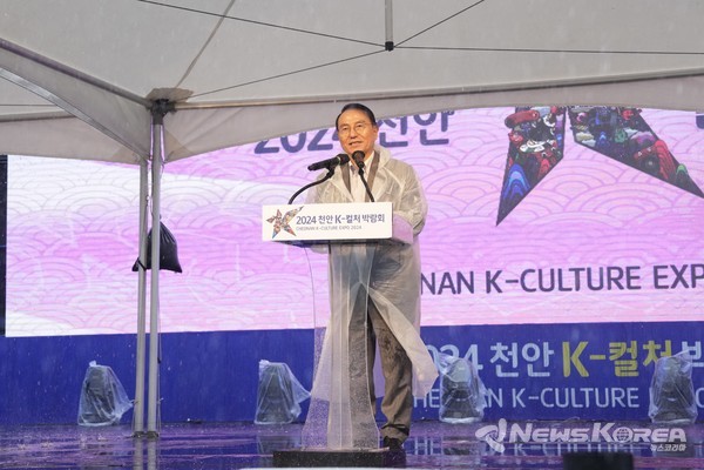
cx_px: 352
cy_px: 235
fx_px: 1369
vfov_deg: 19.5
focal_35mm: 70
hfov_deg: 28.8
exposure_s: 1/400
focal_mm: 70
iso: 1600
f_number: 5
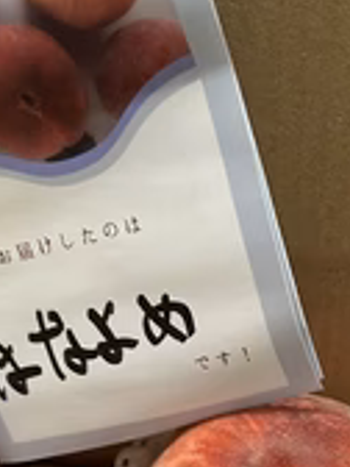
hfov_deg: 23.5
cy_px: 442
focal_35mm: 62
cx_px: 247
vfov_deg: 29.6
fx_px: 836
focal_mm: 5.7
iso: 160
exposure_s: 1/50
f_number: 1.5
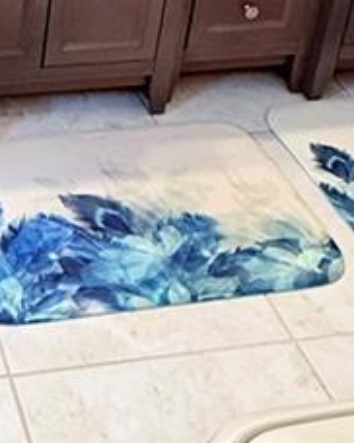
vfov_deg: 22.9
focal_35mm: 72
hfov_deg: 19.4
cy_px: -163
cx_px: -119
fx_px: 944
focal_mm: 2.22
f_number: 2.2
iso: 320
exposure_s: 1/60
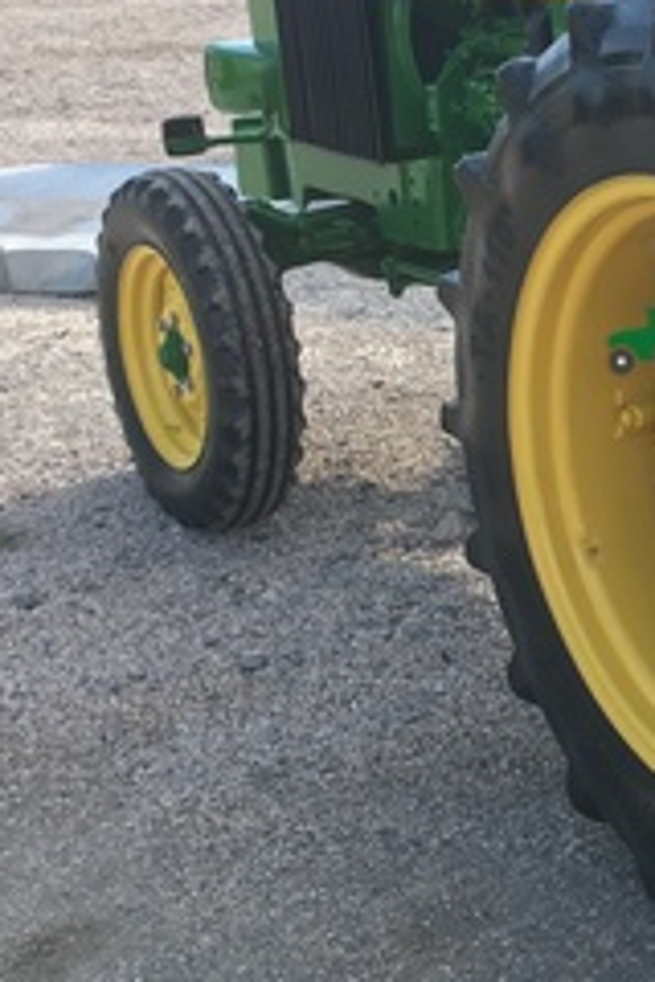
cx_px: 915
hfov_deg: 18.1
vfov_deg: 29.1
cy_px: 344
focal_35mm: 69
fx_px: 1883
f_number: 2.2
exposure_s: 1/386
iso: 25
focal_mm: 4.15
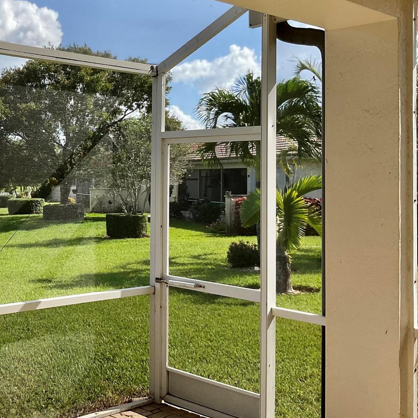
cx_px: 29
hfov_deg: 32.6
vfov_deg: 34.5
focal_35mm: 49
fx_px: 669
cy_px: 162
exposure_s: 1/1250
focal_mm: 3
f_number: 1.8
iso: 16
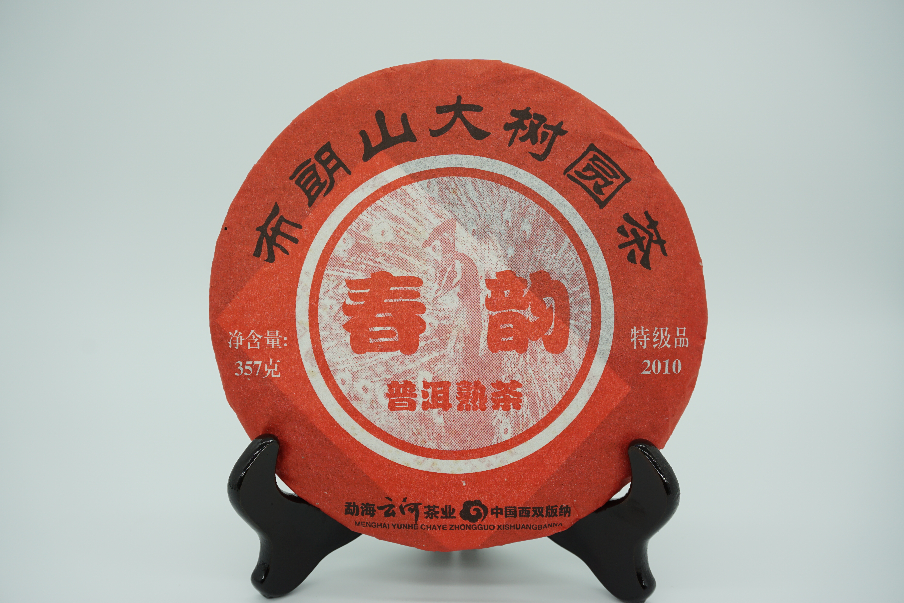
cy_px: 302
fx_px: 979
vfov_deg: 34.2
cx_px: 452
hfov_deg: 49.6
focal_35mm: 39
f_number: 7.1
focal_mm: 26
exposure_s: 1/100
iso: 100
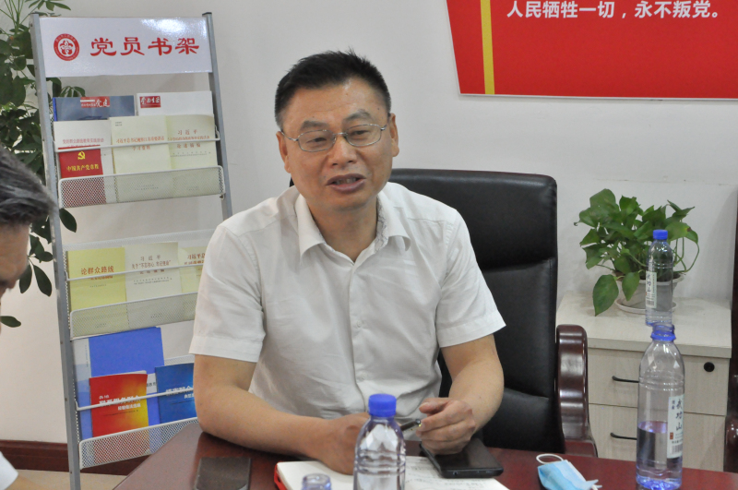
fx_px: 1597
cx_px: 369
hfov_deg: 26.0
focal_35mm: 78
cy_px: 245
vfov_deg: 17.4
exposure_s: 1/50
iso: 3200
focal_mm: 52
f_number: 10
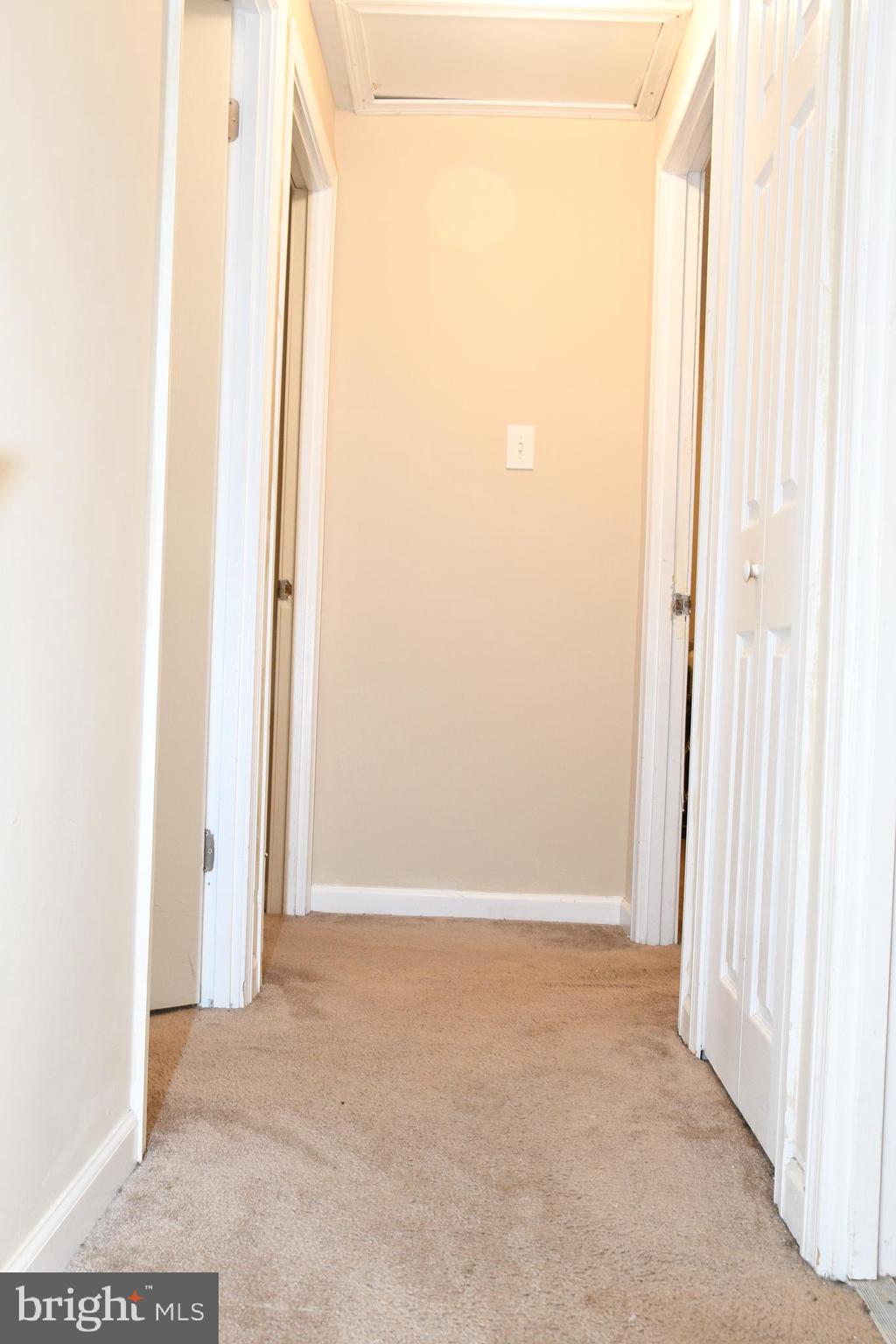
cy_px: 672
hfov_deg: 36.9
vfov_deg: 53.1
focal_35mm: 36
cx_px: 448
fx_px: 1344
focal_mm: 24
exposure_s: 1/10
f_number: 8
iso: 1000
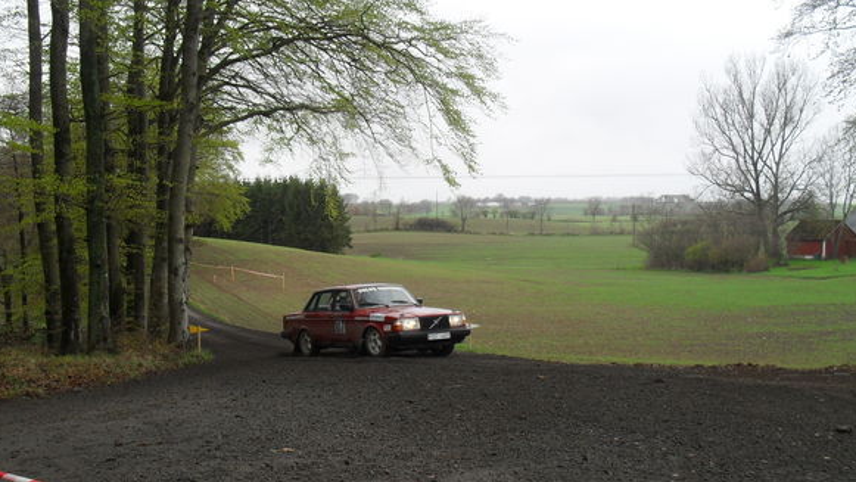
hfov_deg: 48.3
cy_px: 329
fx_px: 953
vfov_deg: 28.1
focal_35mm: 42
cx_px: 414
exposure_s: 1/250
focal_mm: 6.3
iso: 100
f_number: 3.2
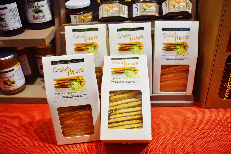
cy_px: 77
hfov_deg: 53.1
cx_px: 116
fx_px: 231
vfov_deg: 36.9
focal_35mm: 36
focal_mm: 24
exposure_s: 1/60
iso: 720
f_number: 4
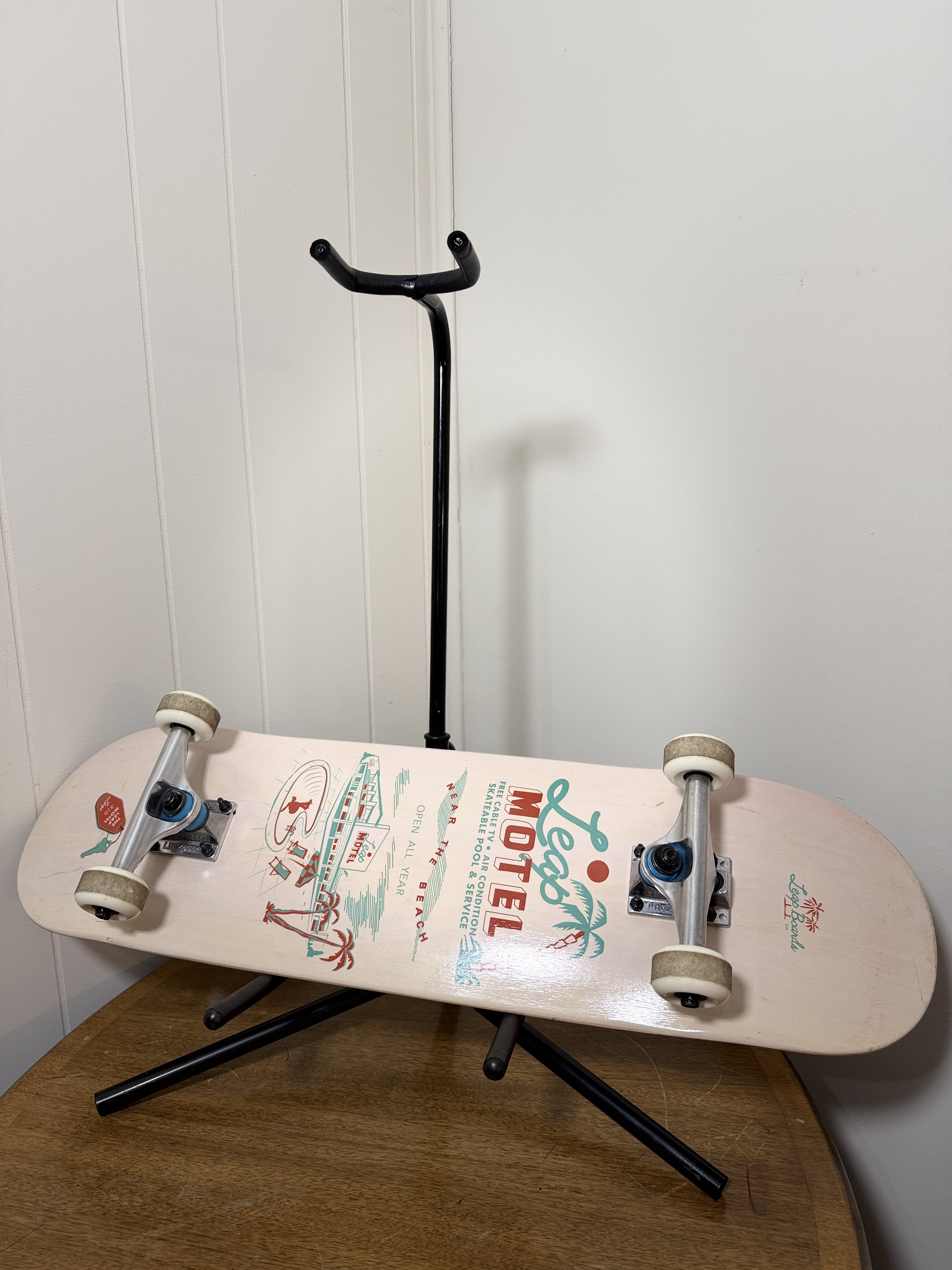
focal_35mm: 24
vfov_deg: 71.6
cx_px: 476
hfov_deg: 56.8
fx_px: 880
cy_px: 635
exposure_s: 1/120
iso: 125
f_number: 1.78
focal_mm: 6.76
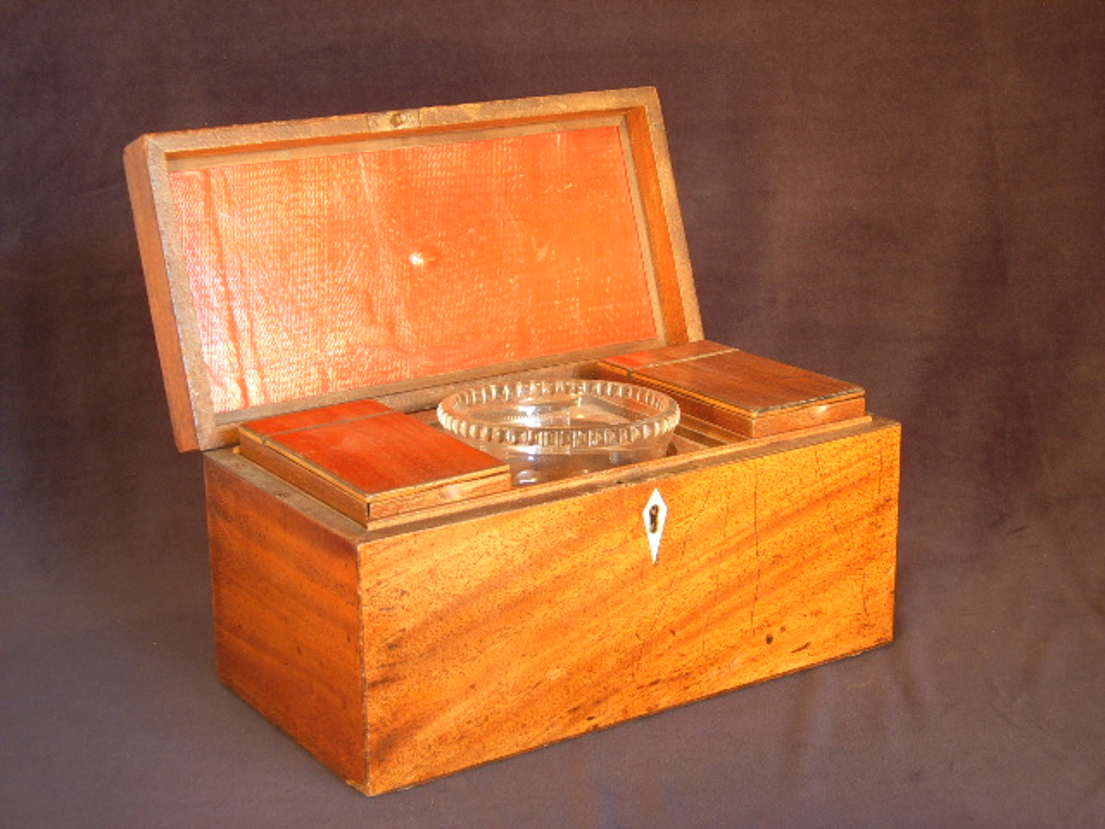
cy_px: 414
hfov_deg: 29.8
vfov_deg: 22.6
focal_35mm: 65
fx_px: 2075
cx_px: 552
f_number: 3.7
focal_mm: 10.8
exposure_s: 1/45
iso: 83
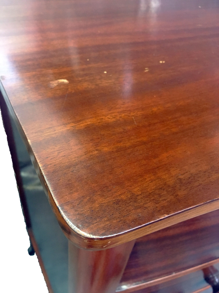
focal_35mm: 29
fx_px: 245
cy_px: 146
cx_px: 110
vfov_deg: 61.7
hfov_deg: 48.2
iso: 200
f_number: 2.2
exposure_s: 1/15
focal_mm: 4.15
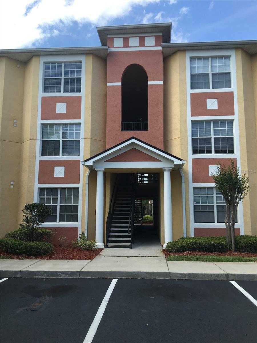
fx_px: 287
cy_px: 172
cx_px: 128
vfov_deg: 61.7
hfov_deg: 48.2
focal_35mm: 29
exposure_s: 1/836
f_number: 2.2
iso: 25
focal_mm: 4.15
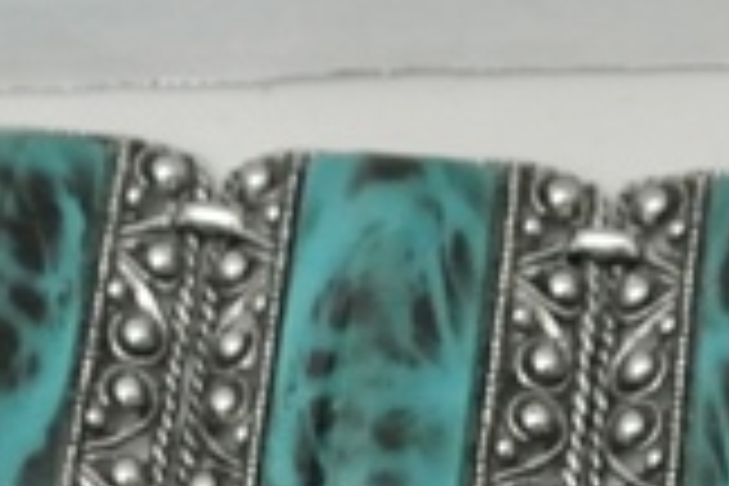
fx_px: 3381
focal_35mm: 167
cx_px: 482
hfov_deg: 12.3
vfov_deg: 7.4
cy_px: 1411
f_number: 3.5
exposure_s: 1/30
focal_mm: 10
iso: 1000
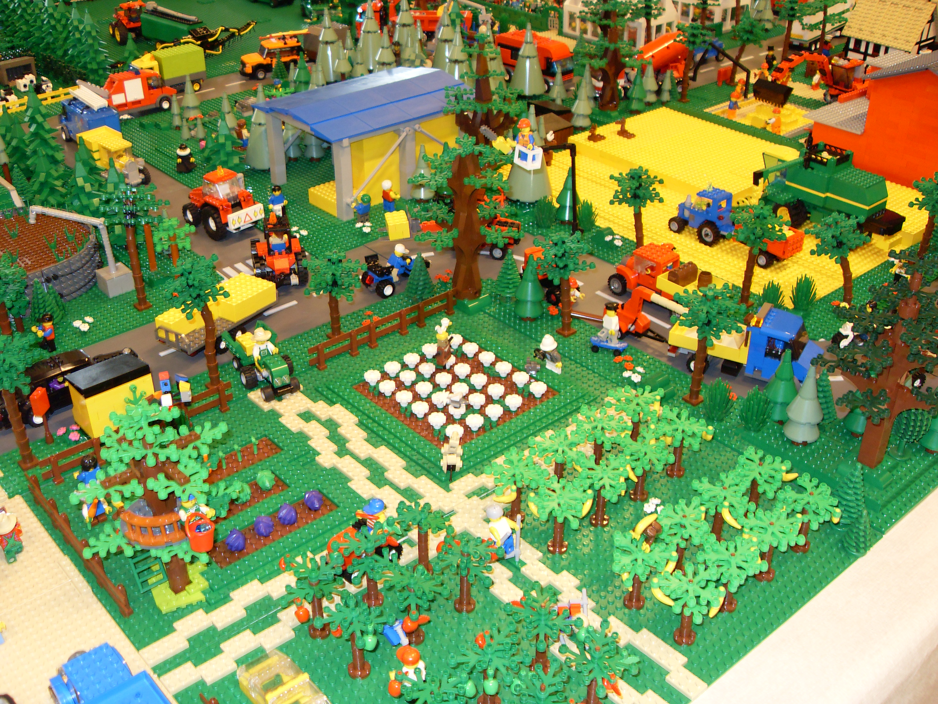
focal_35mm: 37
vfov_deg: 38.7
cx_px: 469
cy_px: 352
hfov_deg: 50.1
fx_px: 1003
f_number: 2.8
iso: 100
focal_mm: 6.3
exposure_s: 1/6
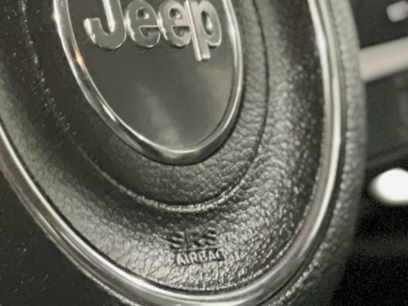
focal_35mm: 283
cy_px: 241
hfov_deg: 7.0
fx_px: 3337
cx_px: 95
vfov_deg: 5.3
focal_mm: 9
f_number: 2.8
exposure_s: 1/15
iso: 1250
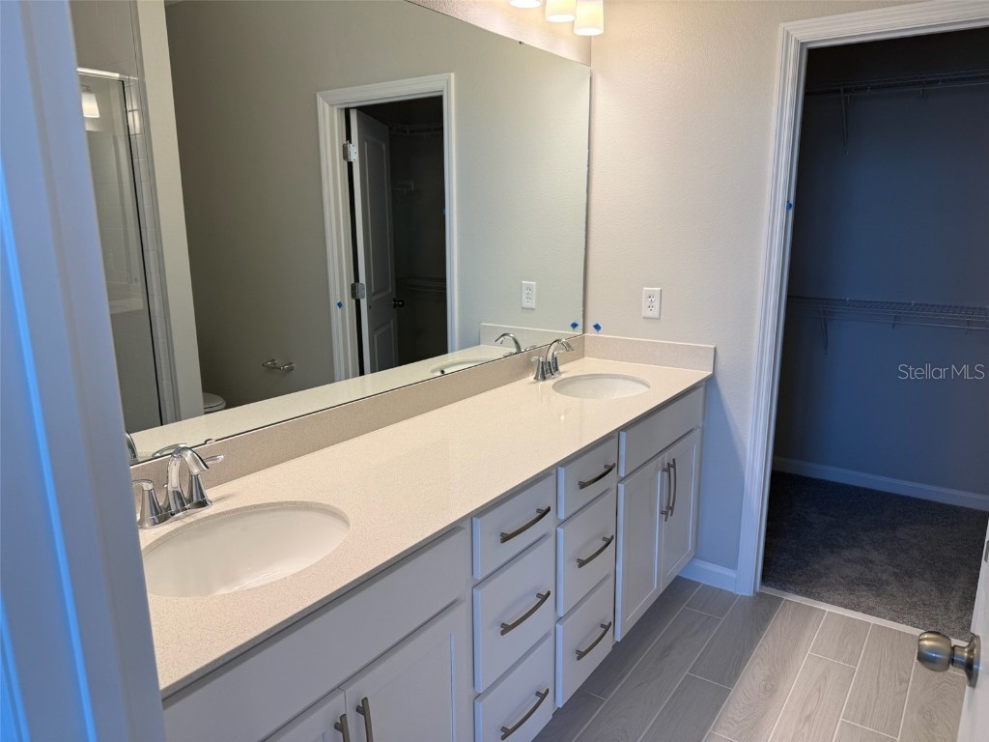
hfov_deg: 71.6
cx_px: 494
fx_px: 686
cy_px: 371
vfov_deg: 56.8
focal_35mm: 24
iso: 64
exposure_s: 1/120
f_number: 1.78
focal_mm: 6.76
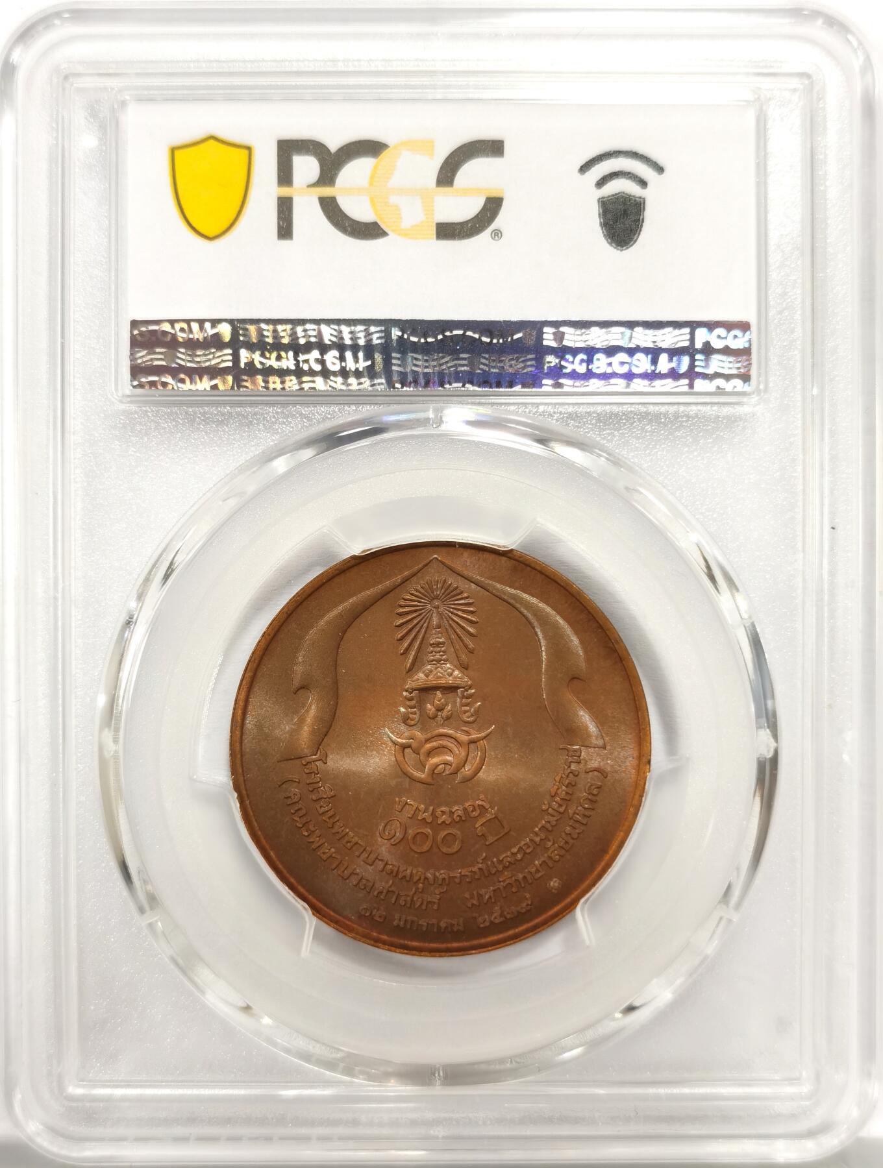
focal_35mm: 54
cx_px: 442
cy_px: 584
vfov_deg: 35.5
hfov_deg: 27.2
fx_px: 1828
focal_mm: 5.56
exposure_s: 1/100
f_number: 16
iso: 160
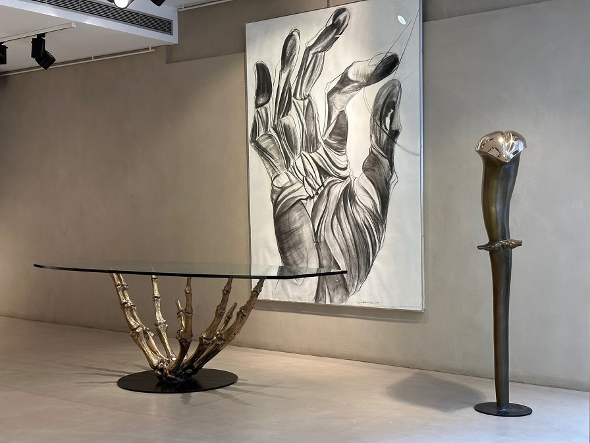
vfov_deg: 30.3
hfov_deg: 39.7
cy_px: 222
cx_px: 295
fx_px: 818
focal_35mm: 48
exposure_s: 1/100
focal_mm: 6.86
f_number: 1.78
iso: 100
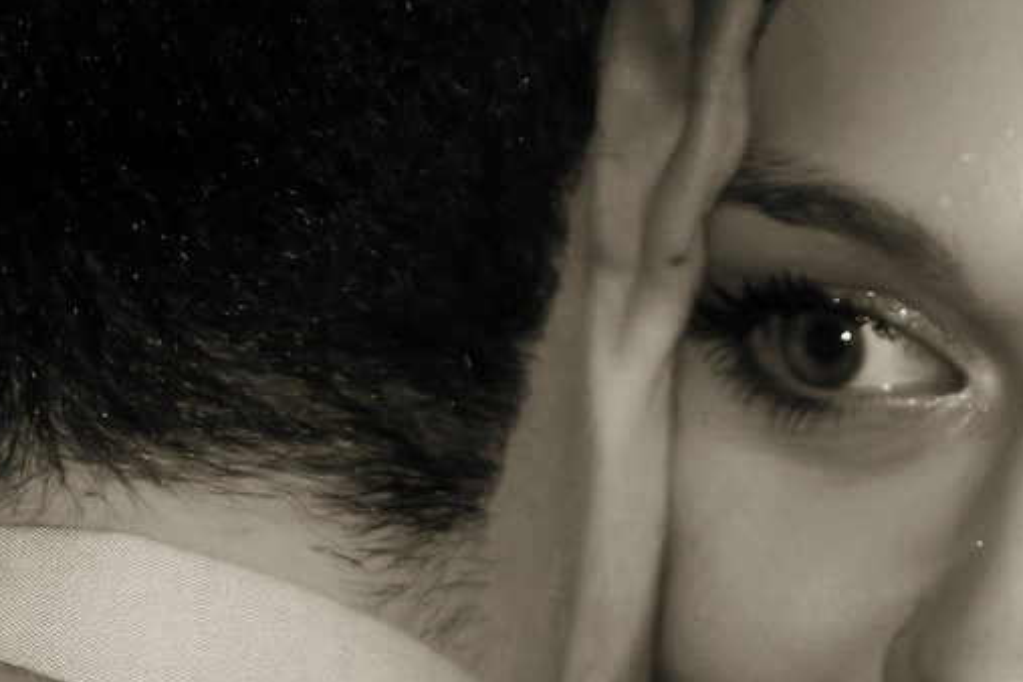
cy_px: 767
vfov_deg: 1.8
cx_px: 452
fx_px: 21179
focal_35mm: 745
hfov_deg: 2.8
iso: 800
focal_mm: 105
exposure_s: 1/125
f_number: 7.1
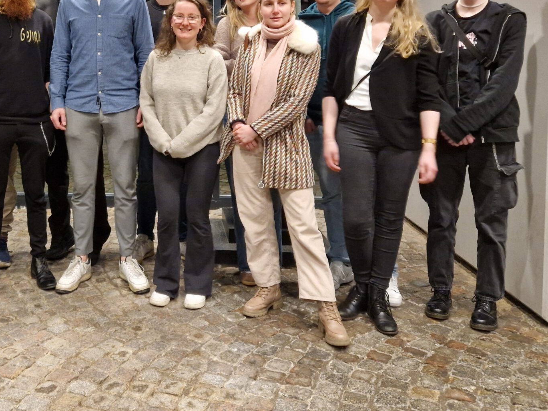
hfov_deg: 42.1
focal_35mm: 43
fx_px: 681
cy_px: 82
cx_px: 116
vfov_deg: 32.7
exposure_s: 1/38
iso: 640
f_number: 1.8
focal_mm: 5.4
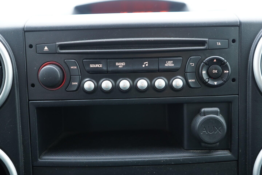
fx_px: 262
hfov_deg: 53.1
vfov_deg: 36.9
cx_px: 131
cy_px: 88
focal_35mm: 36
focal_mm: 24
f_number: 2.8
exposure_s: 1/40
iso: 500
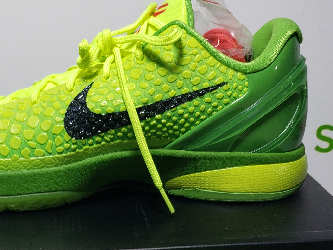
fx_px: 625
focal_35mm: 65
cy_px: 310
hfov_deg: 29.6
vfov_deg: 20.9
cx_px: 110
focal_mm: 4.3
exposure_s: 1/509
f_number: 1.5
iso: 50
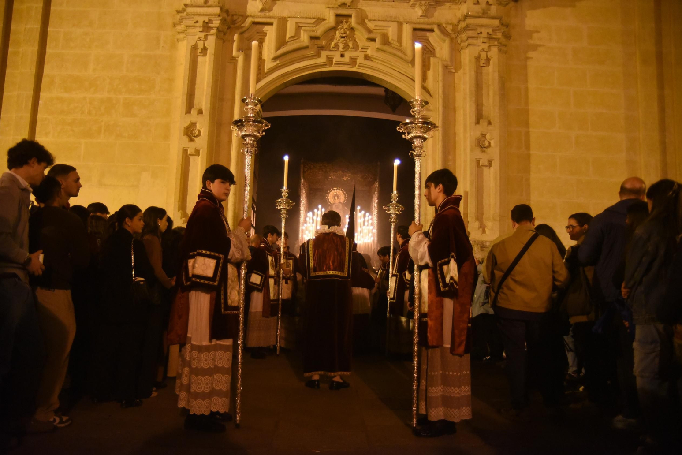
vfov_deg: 43.6
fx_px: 568
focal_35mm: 30
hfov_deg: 61.9
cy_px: 223
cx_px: 339
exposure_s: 1/80
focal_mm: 29
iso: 6400
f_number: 3.5
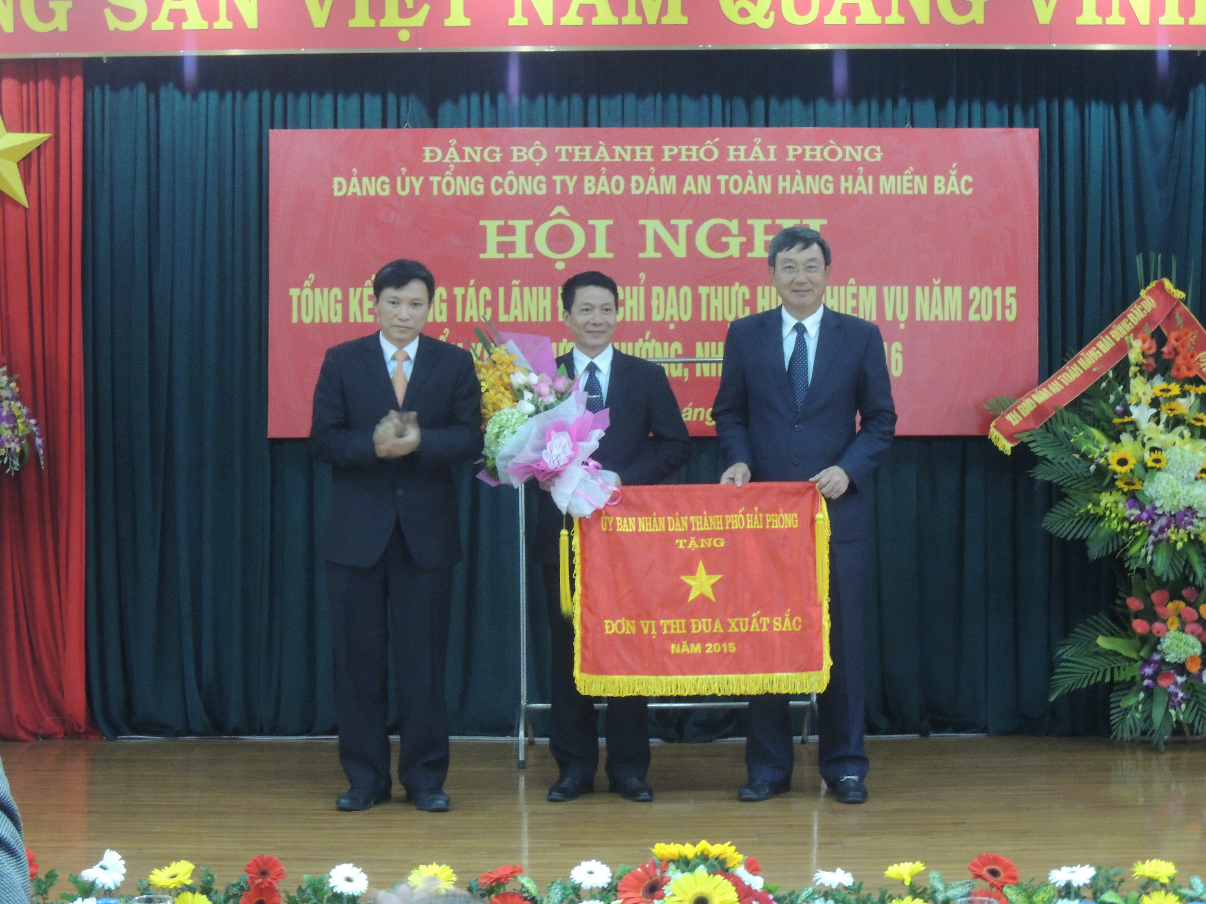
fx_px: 2160
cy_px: 452
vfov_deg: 23.7
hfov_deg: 31.2
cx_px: 603
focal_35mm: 62
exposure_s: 1/8
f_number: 5.9
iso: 800
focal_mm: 11.1
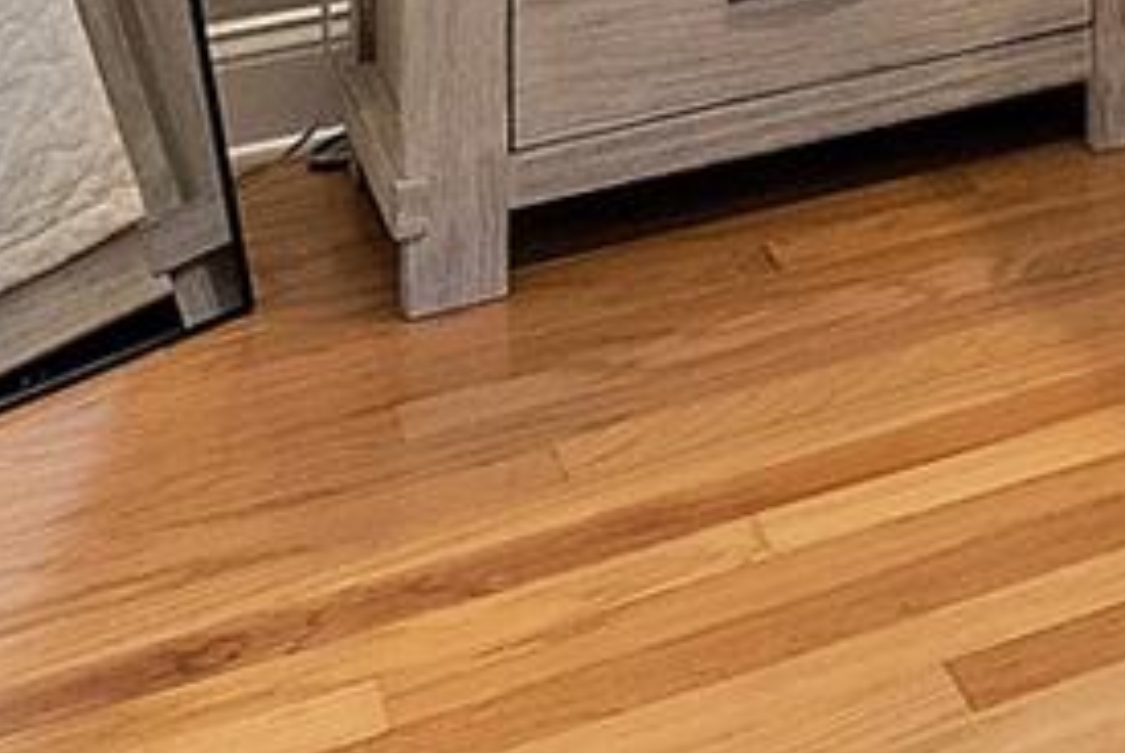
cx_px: 2401
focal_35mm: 93
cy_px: -978
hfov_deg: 15.8
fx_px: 2909
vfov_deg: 12.2
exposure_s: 1/25
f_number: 5
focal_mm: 16
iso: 1600
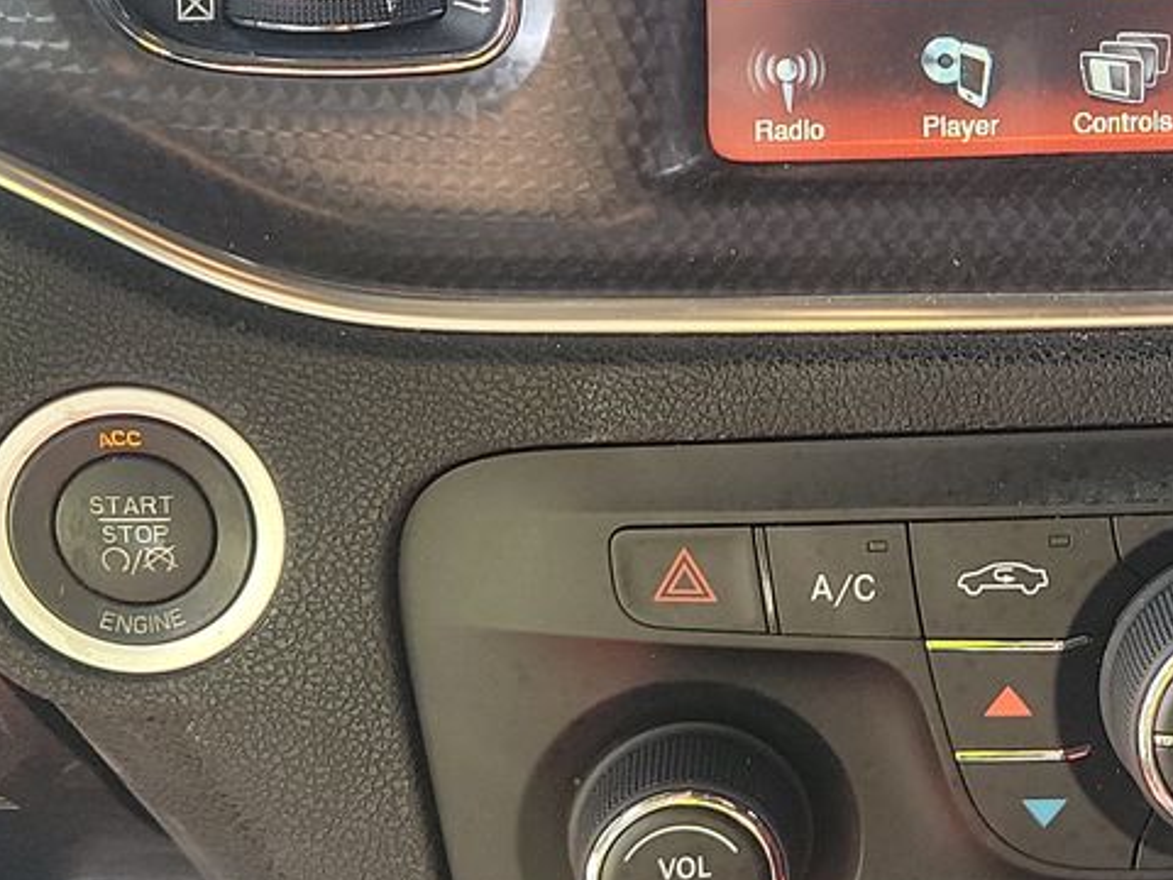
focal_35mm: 80
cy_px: 32
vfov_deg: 18.0
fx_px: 2711
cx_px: 1144
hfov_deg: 23.5
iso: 84
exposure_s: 1/59
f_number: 1.8
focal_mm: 6.7
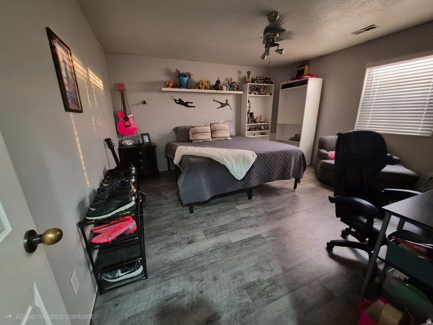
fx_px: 163
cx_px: 216
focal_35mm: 13
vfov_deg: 89.9
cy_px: 162
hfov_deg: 106.2
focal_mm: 1.74
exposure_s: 1/40
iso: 1250
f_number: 2.2
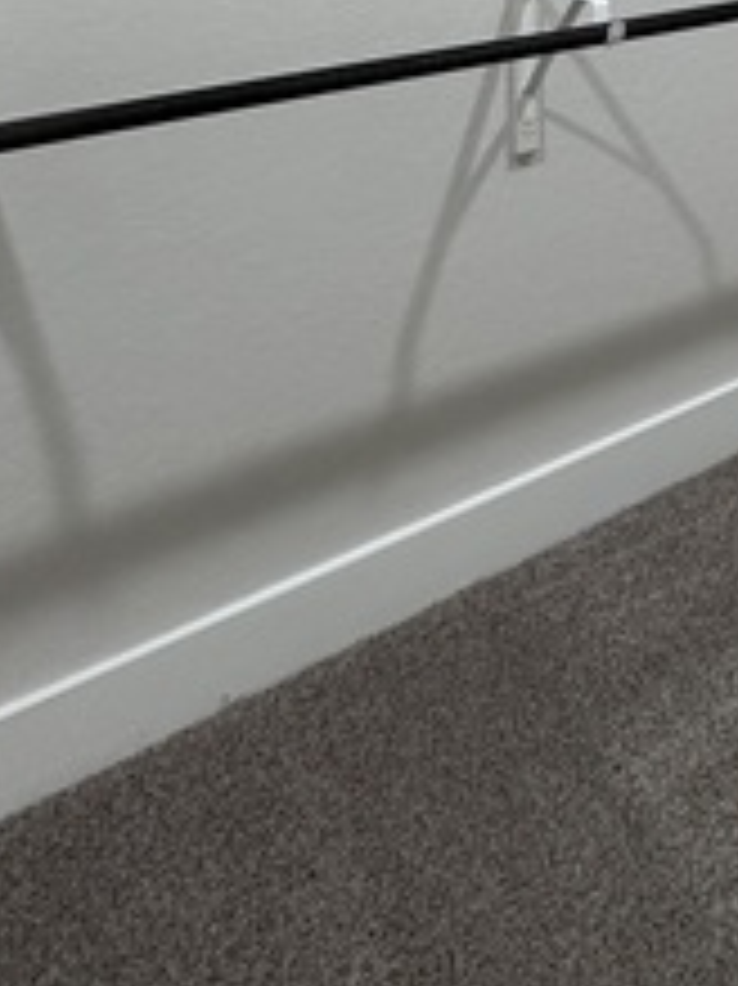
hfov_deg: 28.9
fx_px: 1167
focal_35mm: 41
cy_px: -185
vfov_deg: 36.1
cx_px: 950
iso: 200
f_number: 2.2
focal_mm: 2.22
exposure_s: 1/60
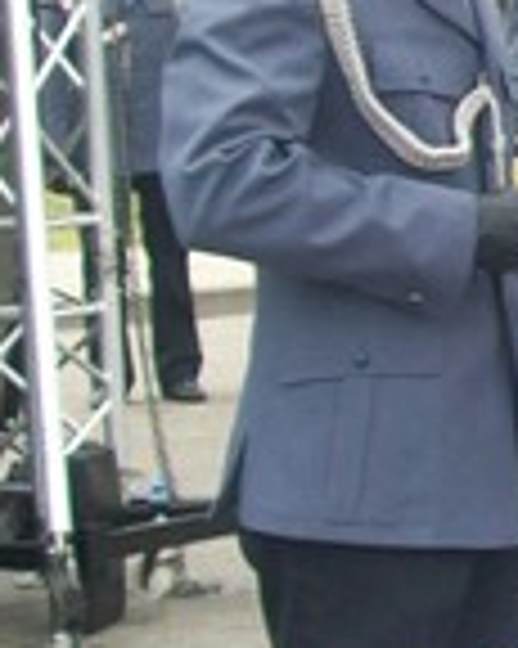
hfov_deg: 6.0
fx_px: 4662
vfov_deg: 8.0
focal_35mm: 243
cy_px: 202
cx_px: 1414
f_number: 3.3
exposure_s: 1/200
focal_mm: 9.4
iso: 64
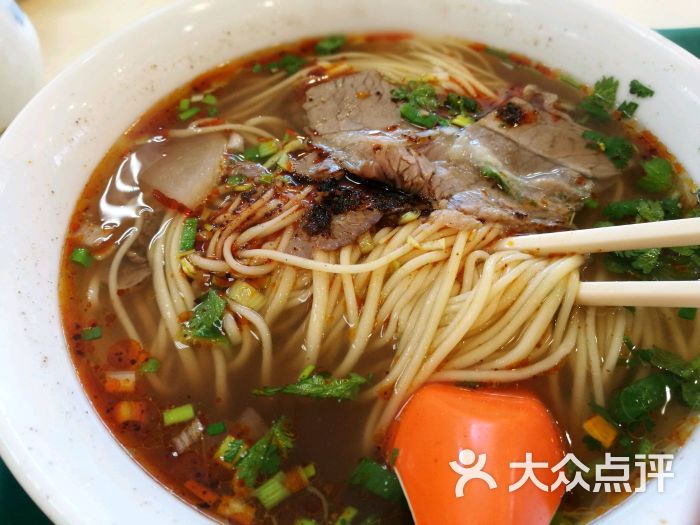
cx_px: 350
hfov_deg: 65.3
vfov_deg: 51.4
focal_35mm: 27
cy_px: 262
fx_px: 546
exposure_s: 1/33.3
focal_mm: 4.5
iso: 125
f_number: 4
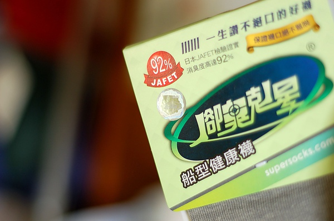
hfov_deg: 27.0
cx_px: 167
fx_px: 695
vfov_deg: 18.1
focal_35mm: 75
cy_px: 110
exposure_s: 1/60
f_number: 1.8
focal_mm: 50
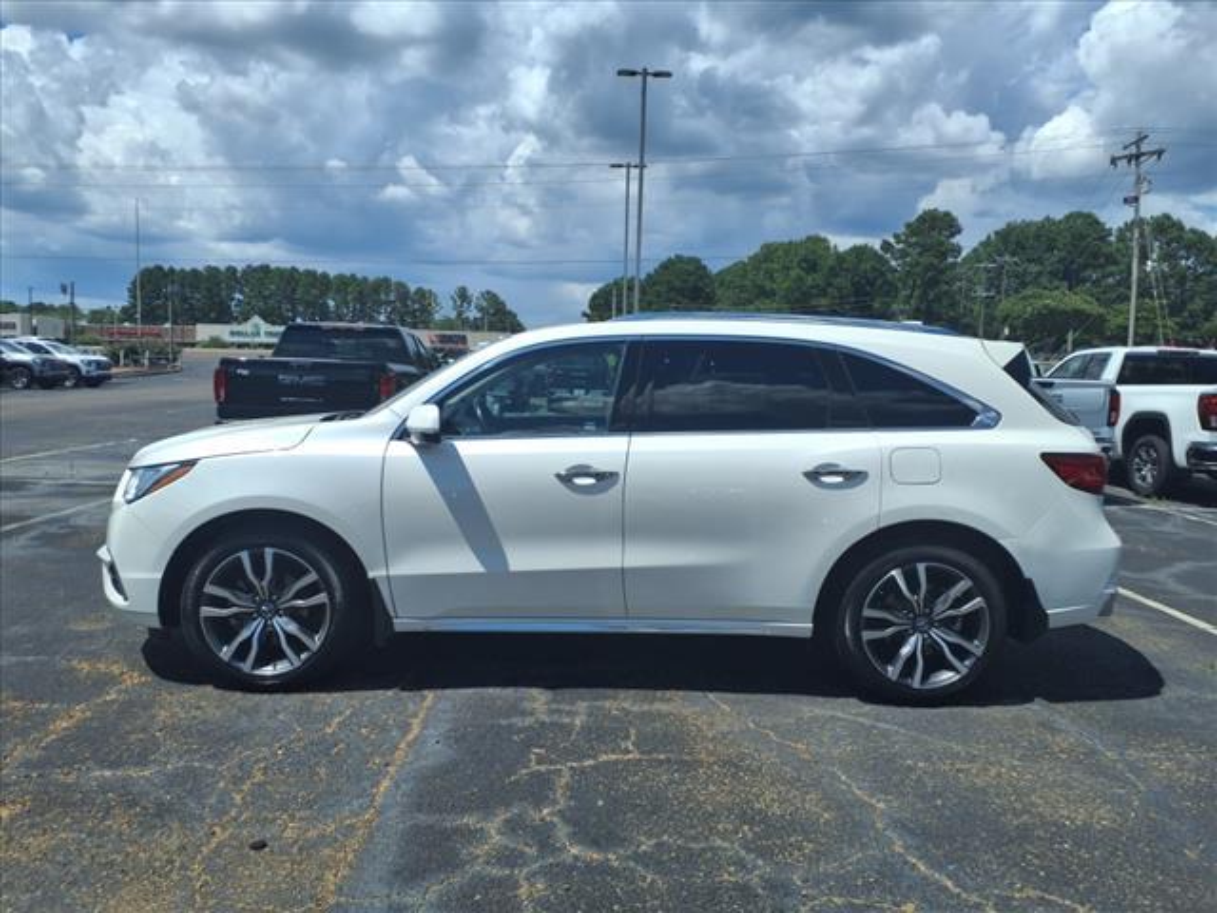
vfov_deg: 51.4
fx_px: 949
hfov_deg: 65.3
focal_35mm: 27
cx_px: 608
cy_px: 456
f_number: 1.9
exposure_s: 1/3333
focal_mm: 3.58
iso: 40
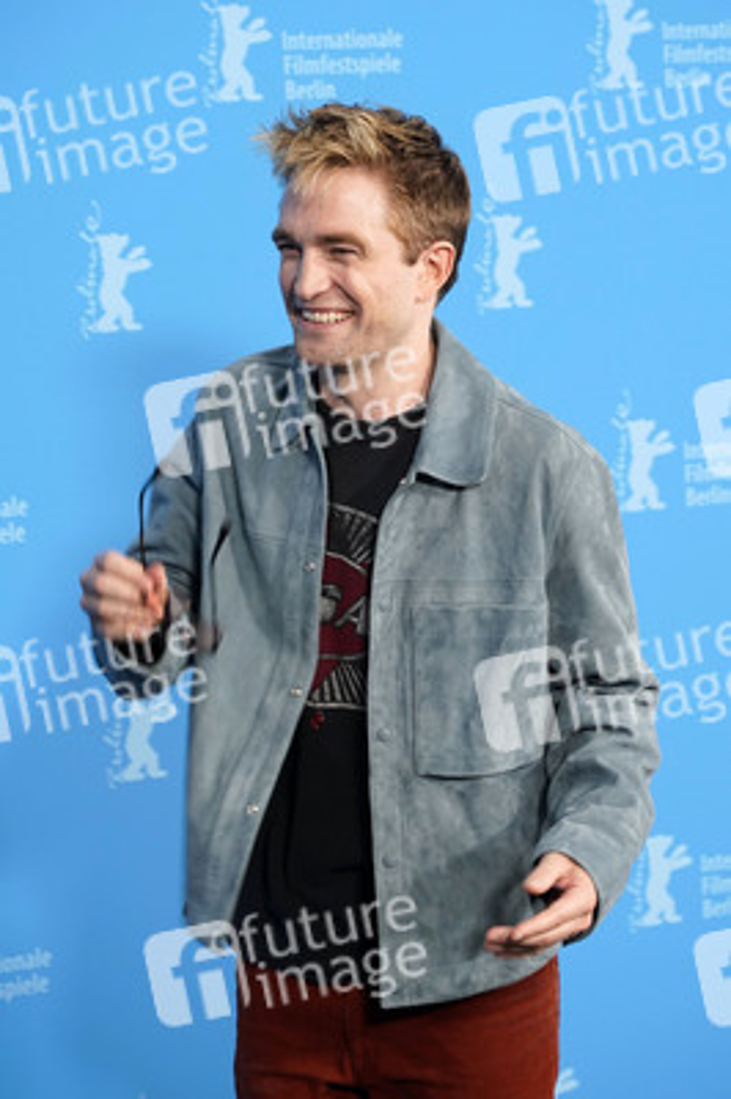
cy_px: 550
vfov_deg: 18.9
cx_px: 366
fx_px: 3295
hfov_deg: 12.7
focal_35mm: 108
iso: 2000
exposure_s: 1/125
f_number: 5.6
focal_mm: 108
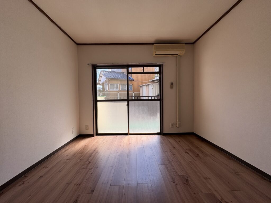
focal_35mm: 14
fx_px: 110
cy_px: 102
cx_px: 136
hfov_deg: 102.1
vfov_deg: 85.7
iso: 40
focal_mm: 2.22
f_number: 2.2
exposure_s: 1/354
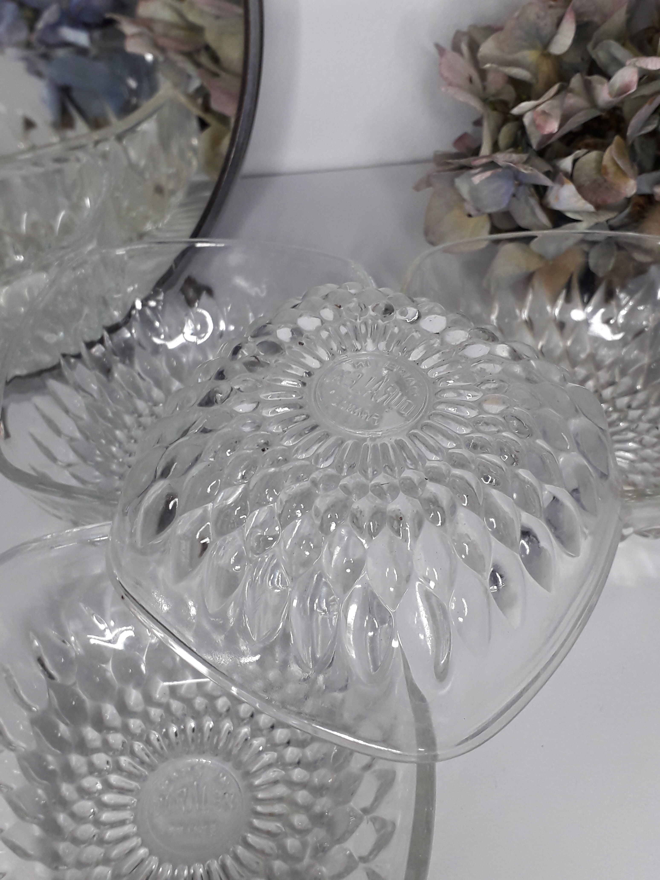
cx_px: 330
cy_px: 440
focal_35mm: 27
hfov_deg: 51.4
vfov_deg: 65.3
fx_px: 686
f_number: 1.9
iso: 80
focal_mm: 3.6
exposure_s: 1/50
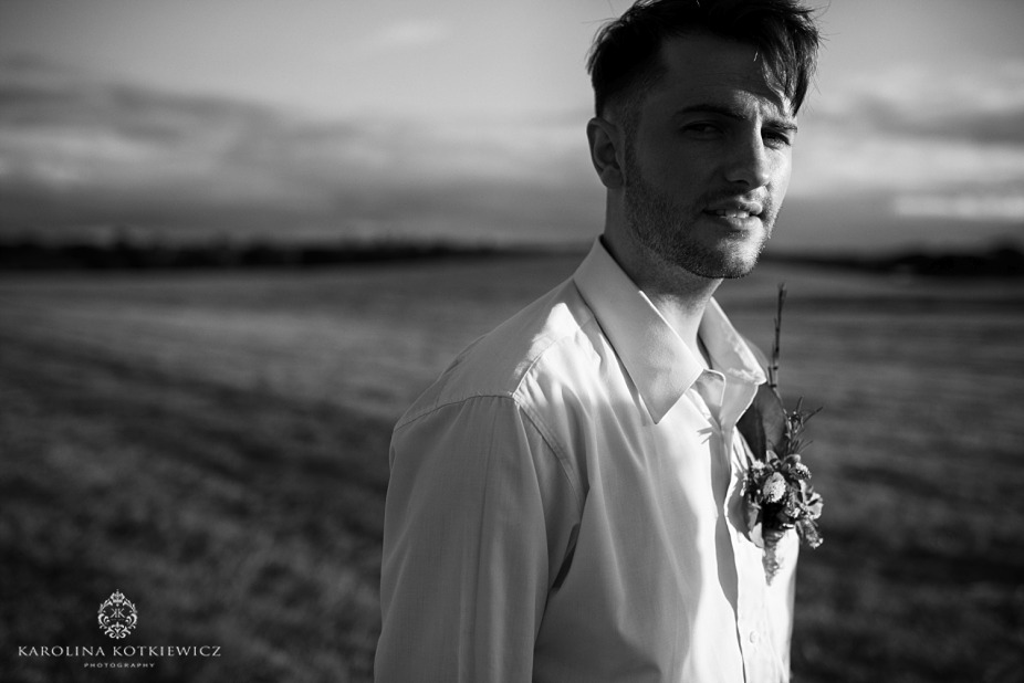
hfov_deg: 54.4
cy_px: 342
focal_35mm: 35
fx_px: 996
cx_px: 512
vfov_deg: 37.9
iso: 100
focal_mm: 35
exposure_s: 1/4000
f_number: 2.2
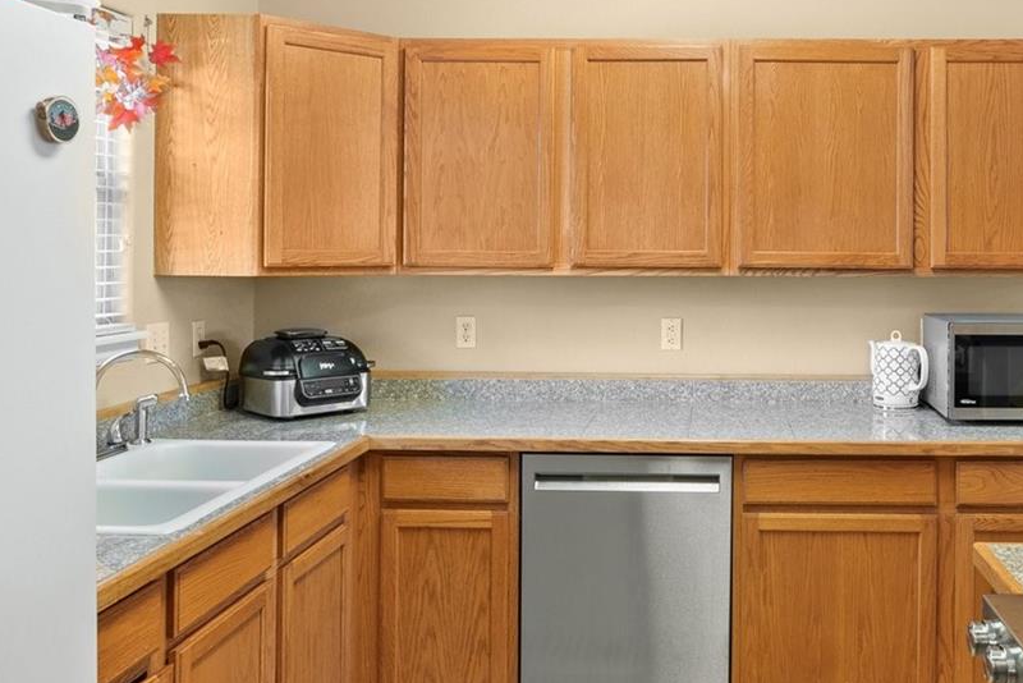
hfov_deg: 54.3
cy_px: 244
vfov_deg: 38.6
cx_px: 710
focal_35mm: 34
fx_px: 966
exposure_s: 1/1.25
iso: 500
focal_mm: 17
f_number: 9
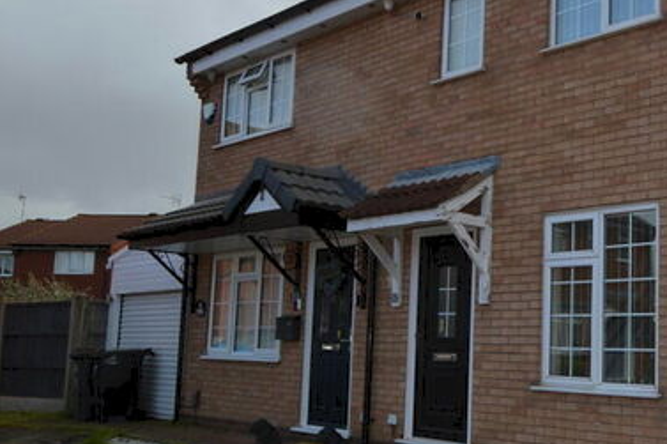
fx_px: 722
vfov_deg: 34.1
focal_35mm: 39
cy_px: 256
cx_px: 589
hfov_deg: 45.4
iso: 100
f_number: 9
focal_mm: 14
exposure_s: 1/200
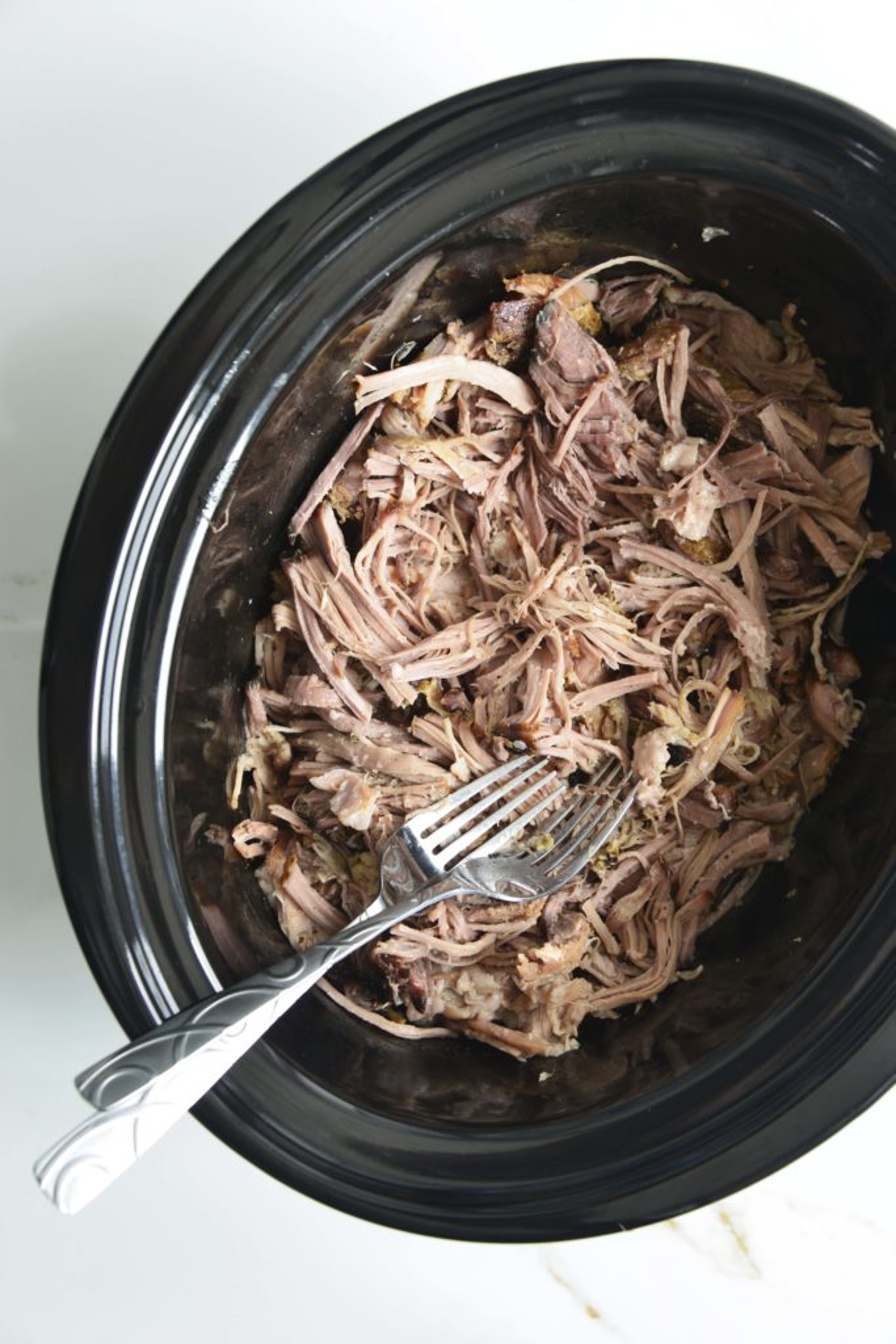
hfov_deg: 21.9
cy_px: 672
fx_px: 2314
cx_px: 448
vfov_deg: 32.4
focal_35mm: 62
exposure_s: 1/50
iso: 500
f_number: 5.6
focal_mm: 62
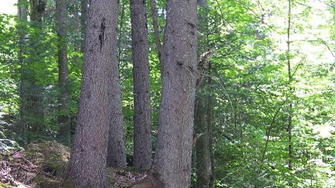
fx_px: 560
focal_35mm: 63
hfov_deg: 32.7
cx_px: 86
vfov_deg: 19.0
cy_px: 139
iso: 133
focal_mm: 8
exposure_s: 1/30
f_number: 2.8
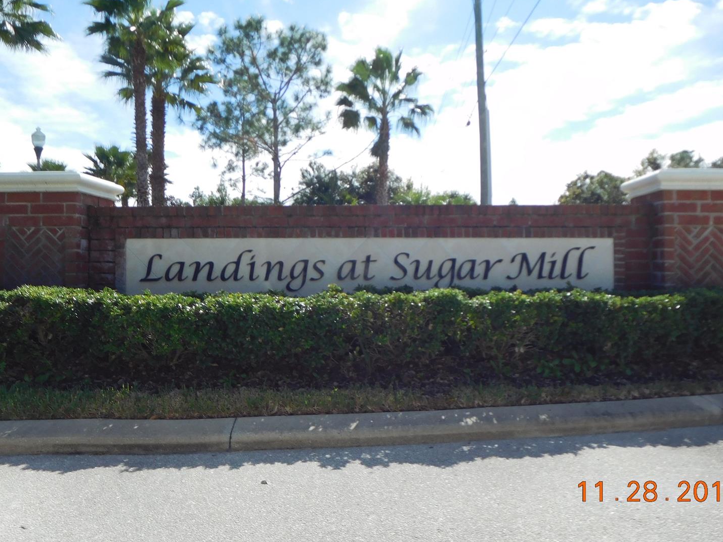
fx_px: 585
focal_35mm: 28
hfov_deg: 63.4
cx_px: 388
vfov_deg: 49.7
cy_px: 252
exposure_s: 1/320
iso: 125
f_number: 6.8
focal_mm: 4.5
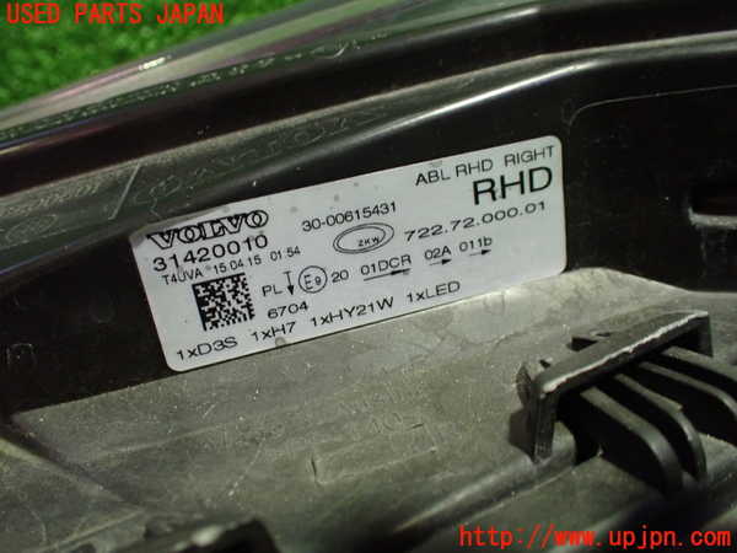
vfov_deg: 46.8
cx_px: 368
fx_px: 639
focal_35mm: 30
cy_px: 276
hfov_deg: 60.0
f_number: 2.3
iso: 800
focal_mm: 5.4
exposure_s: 1/80
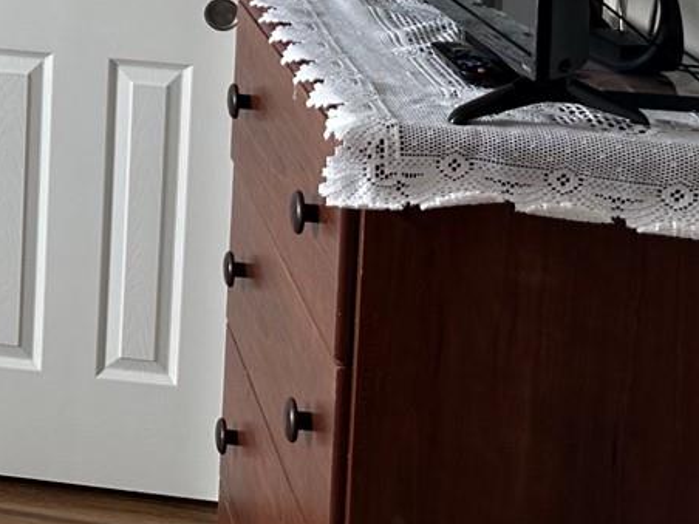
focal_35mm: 85
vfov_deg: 15.8
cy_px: -289
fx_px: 1716
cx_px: -401
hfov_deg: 19.5
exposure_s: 1/120
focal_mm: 6.86
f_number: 1.78
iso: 64
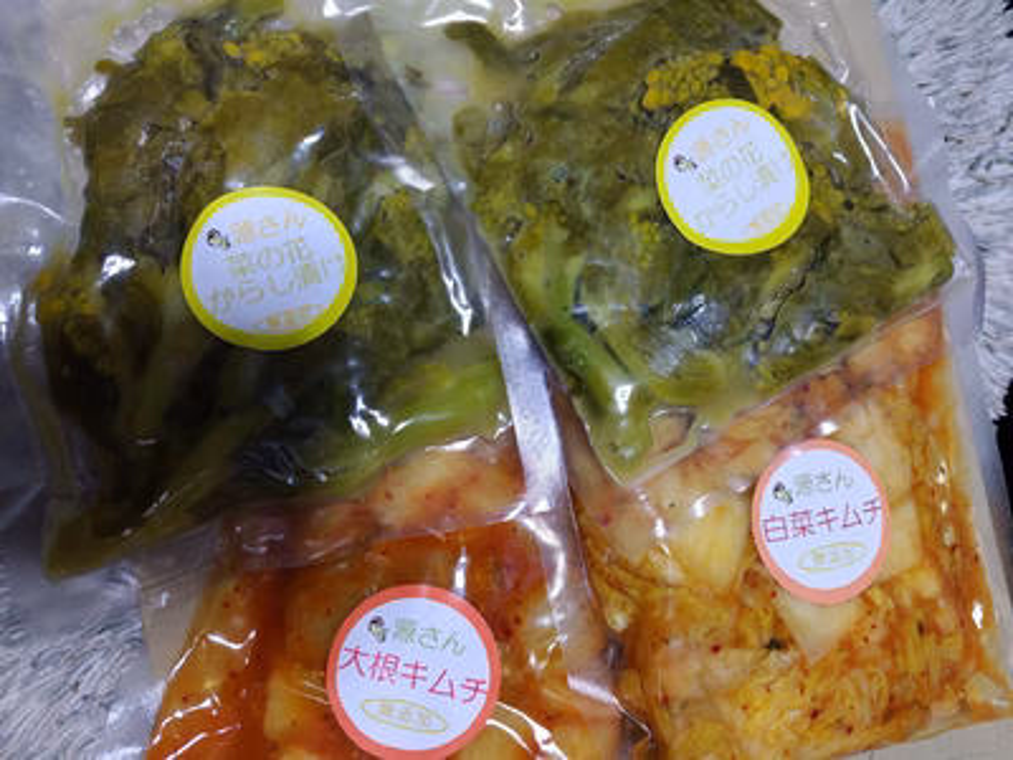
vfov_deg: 58.9
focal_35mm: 23
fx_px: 673
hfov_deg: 73.9
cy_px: 380
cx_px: 506
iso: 165
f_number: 1.9
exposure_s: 1/50
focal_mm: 5.5
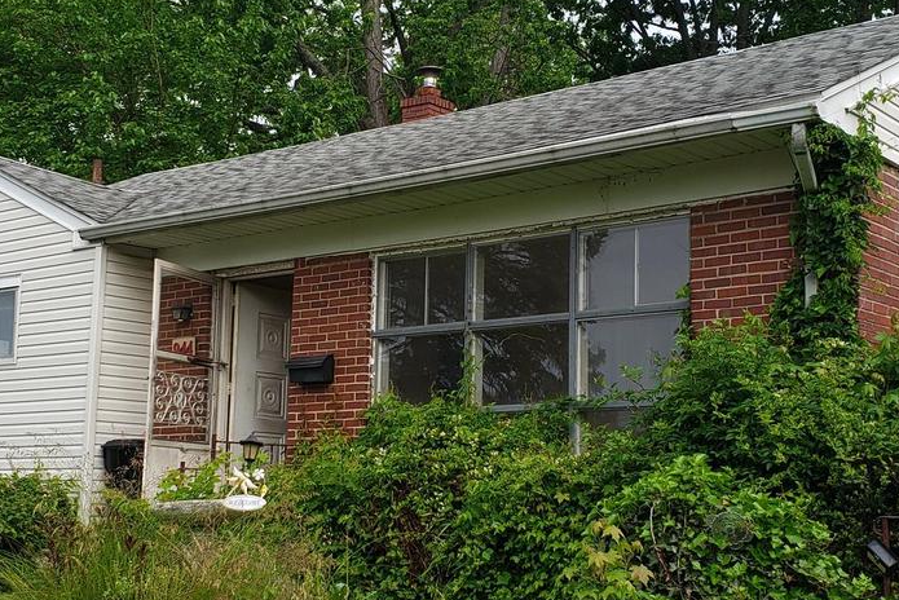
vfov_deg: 24.2
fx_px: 1399
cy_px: 356
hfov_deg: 35.6
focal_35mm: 56
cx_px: 406
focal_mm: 4.3
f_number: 2.4
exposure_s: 1/809
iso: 50
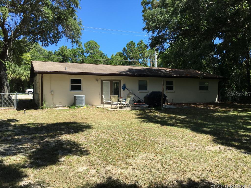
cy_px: 94
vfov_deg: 48.2
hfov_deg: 61.7
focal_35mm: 29
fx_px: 210
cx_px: 126
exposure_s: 1/761
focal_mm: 4.15
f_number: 2.2
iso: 25
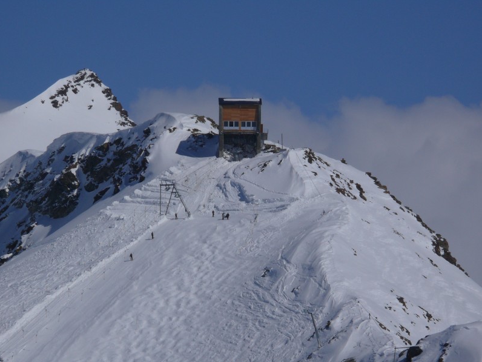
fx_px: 5876
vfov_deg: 3.5
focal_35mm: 422
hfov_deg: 4.7
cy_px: 181
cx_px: 241
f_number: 11
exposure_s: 1/1000
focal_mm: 88.8
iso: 100
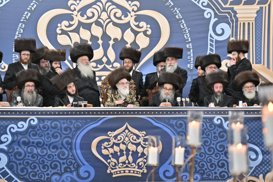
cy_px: 91
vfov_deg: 8.1
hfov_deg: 12.1
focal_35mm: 170
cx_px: 136
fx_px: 1289
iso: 1250
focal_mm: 170
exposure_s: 1/320
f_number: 2.8
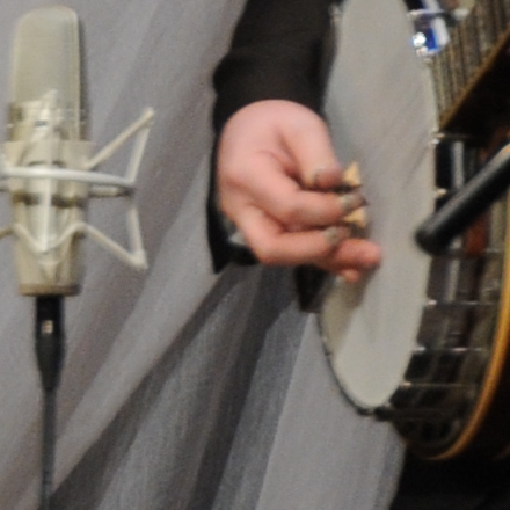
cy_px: 99
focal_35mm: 2302
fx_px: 38371
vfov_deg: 0.8
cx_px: -1872
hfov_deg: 0.8
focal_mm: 280
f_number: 4.5
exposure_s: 1/250
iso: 1250
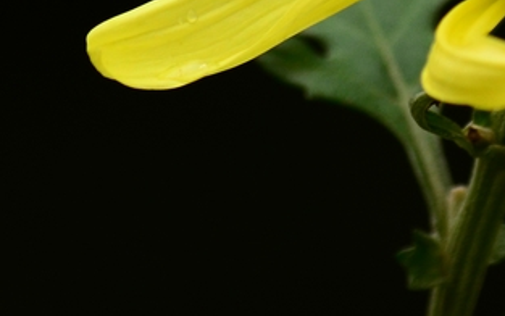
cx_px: 358
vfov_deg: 1.5
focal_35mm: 901
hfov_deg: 2.3
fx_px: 12402
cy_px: -114
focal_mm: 185
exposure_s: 1/640
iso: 800
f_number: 5
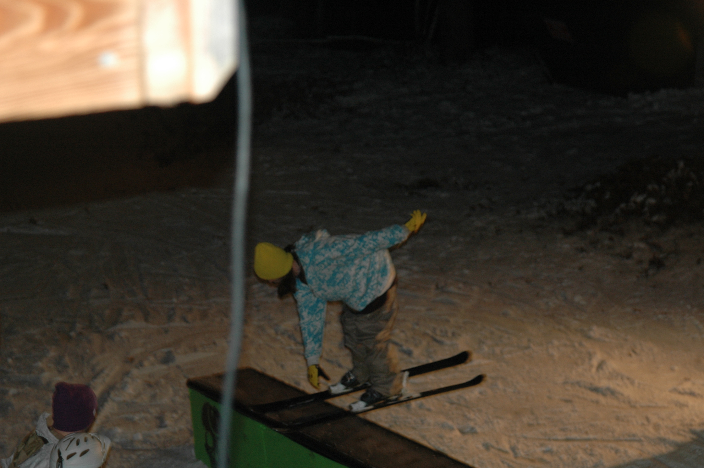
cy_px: 234
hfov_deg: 22.6
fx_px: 1758
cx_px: 352
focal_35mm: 90
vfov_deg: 15.2
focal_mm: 60
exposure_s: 1/60
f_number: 4
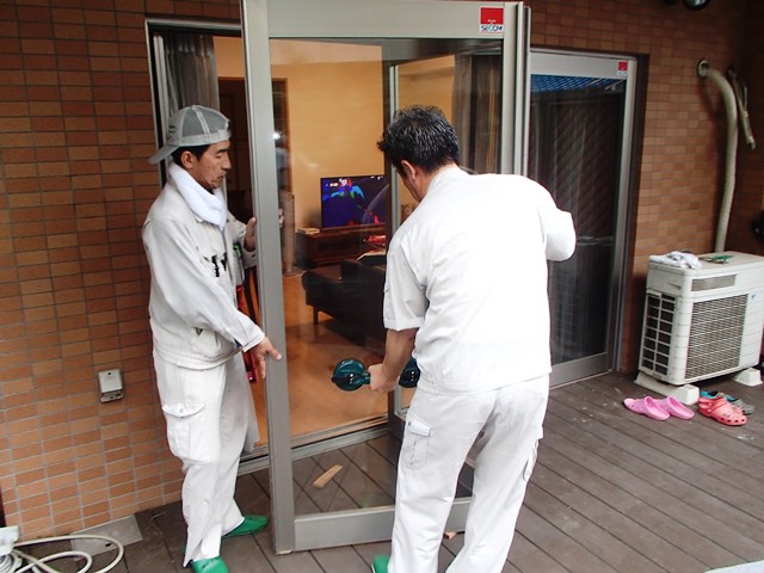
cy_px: 286
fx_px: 618
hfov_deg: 63.4
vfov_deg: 49.7
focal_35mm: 28
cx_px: 382
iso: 250
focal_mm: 5
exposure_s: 1/30
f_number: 3.9
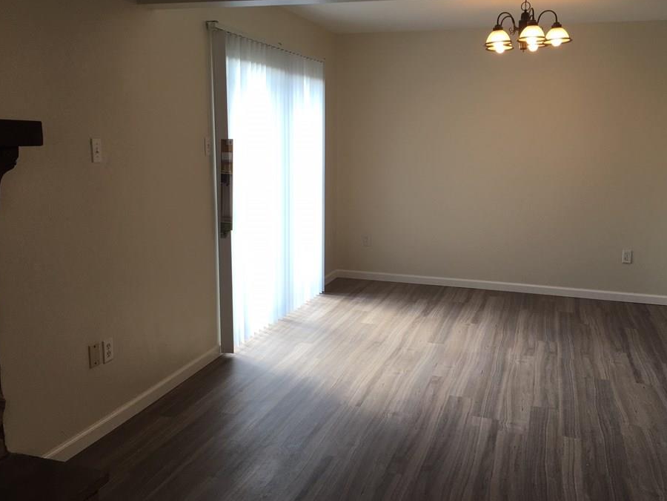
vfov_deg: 42.9
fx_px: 636
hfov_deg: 55.4
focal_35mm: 33
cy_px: 234
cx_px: 337
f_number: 2.2
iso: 32
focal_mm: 4.15
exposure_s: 1/120
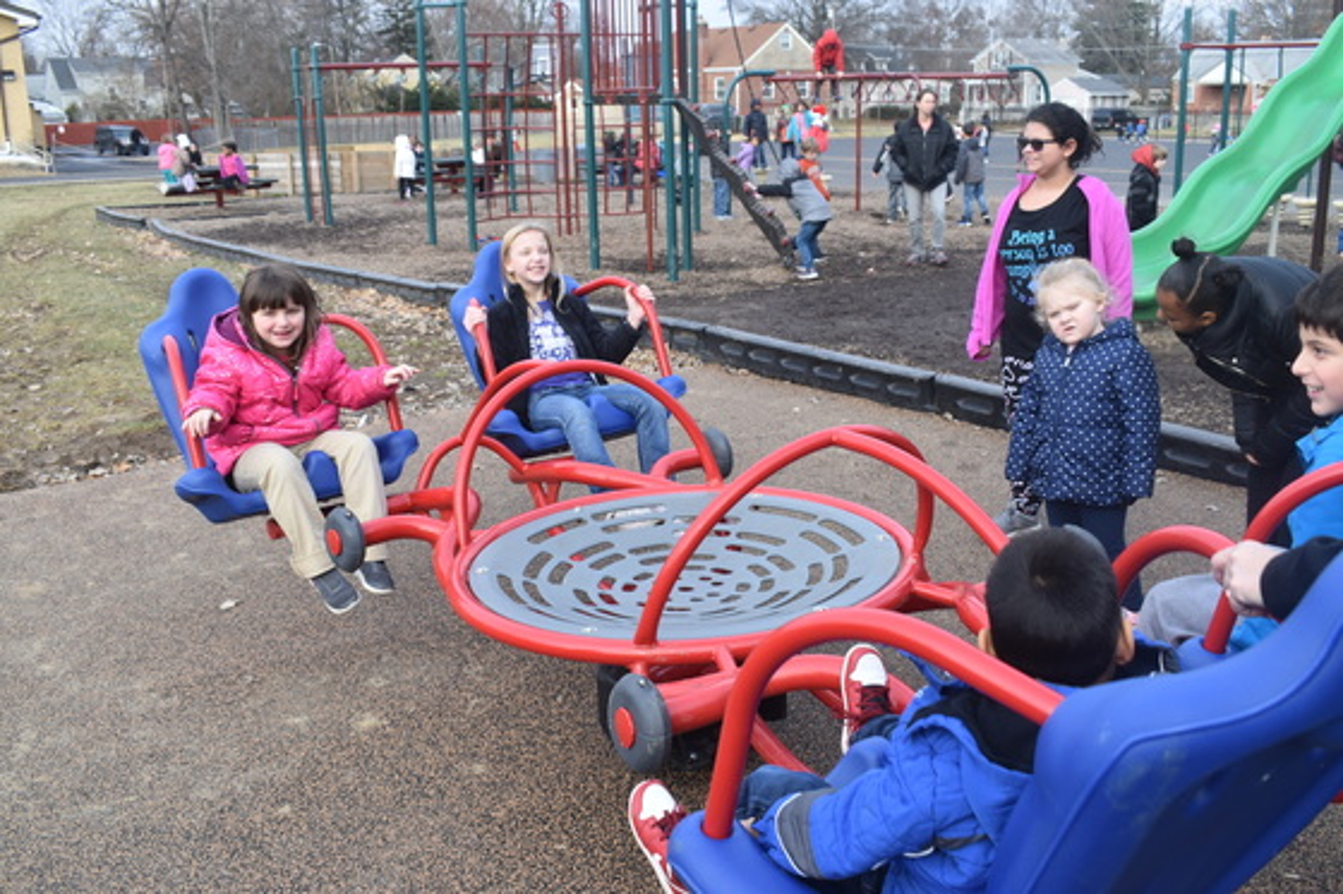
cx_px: 672
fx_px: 1231
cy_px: 447
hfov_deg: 57.2
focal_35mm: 33
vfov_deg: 39.9
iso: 360
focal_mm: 22
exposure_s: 1/250
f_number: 8
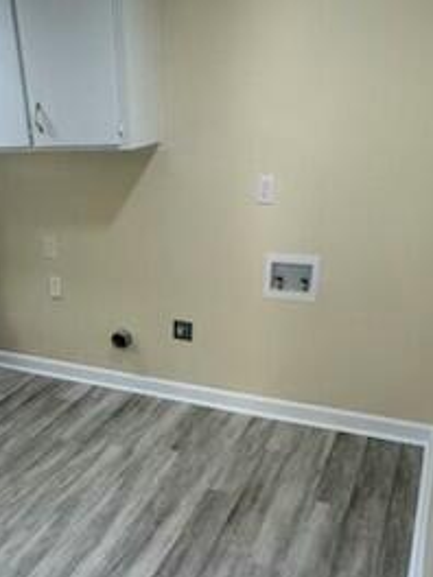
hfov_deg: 40.9
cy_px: 417
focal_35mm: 34
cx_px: 122
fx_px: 567
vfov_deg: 52.1
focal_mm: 2.22
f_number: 2.2
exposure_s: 1/120
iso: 160
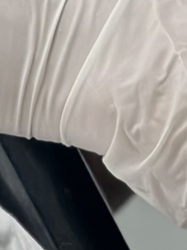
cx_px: -27
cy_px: -578
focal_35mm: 381
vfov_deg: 4.9
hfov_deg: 3.9
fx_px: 2744
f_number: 1.78
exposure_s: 1/141
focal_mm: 6.86
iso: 80
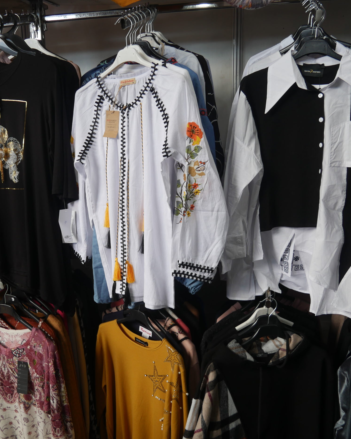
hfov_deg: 45.7
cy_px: 222
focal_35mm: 32
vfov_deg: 55.7
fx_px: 416
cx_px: 151
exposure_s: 1/125
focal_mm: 12
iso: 200
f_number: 3.5
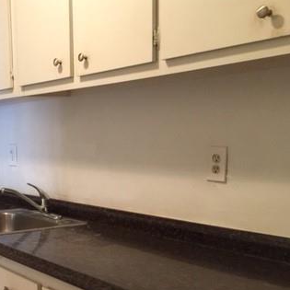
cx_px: 27
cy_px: 183
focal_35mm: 52
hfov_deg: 31.2
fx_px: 493
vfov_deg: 32.6
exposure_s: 1/15
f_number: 2.2
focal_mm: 4.15
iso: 125
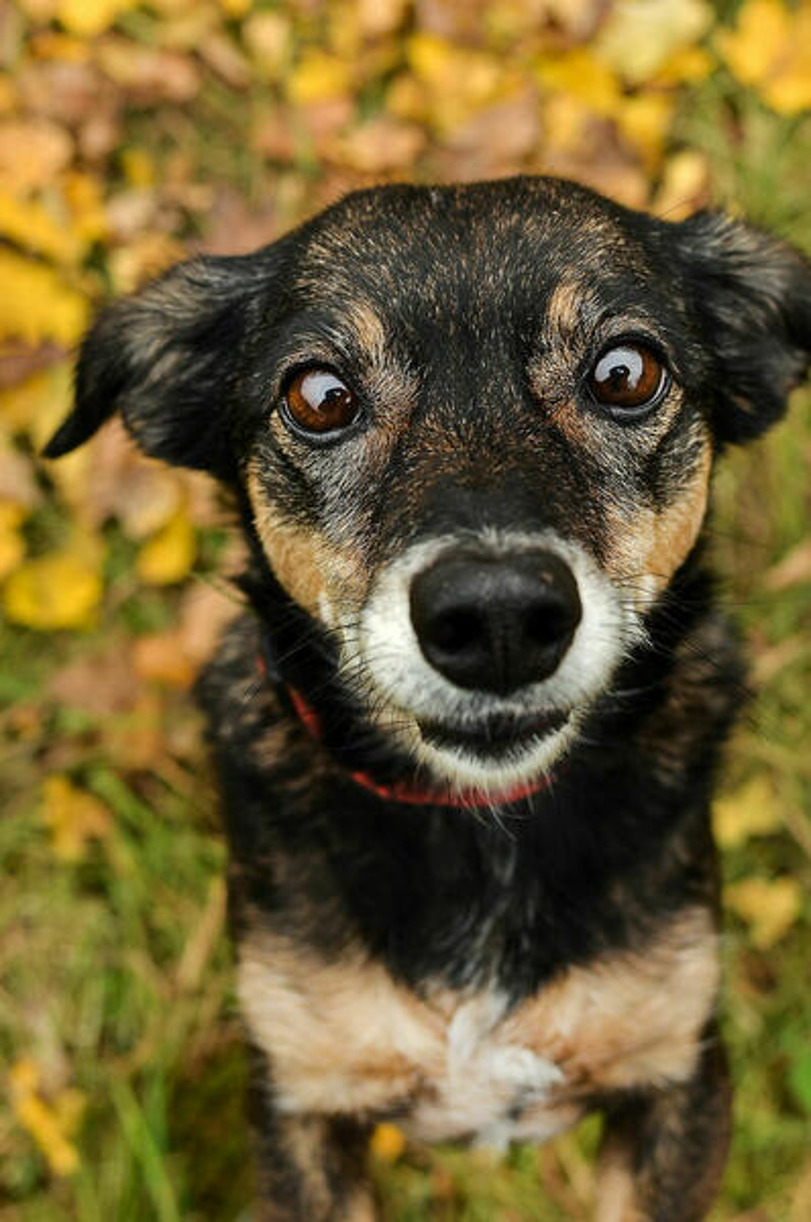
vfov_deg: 37.9
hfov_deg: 25.7
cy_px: 611
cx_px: 406
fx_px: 1780
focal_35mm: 52
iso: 250
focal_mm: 35
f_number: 4.5
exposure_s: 1/200
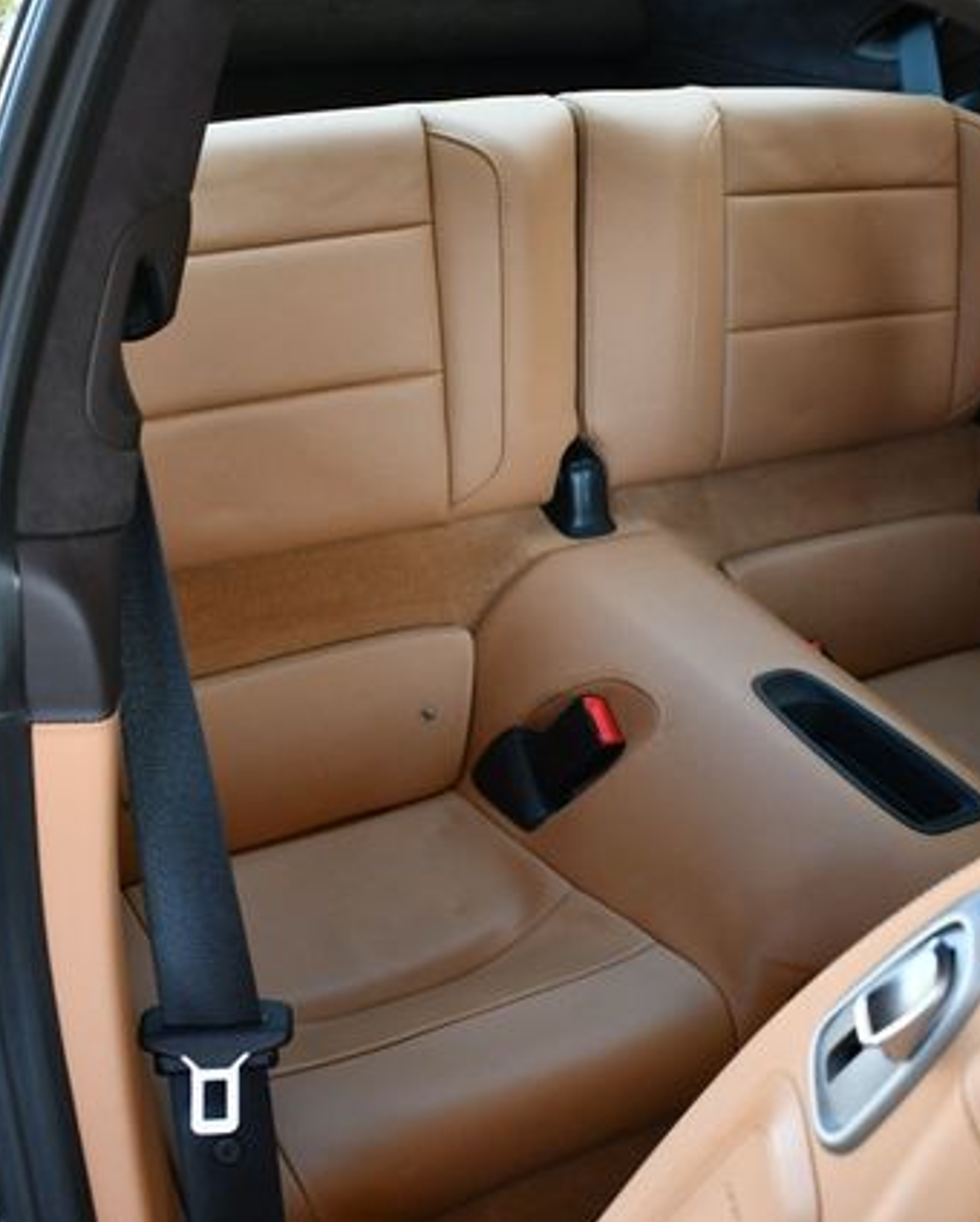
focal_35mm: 51
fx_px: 1846
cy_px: 611
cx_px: 513
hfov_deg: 29.7
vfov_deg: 36.6
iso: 640
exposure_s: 1/250
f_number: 3.5
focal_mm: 18
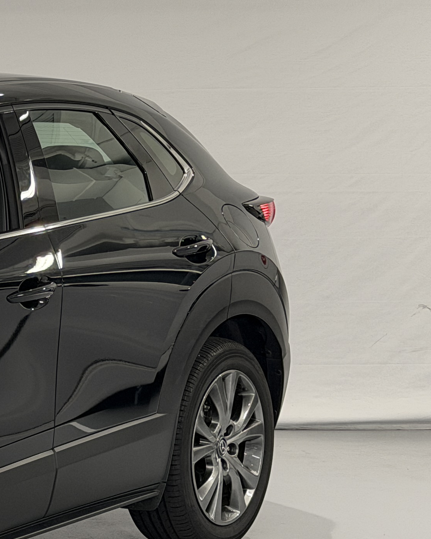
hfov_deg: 10.7
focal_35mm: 136
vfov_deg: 14.2
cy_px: 257
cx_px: -318
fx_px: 2169
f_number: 1.78
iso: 200
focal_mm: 6.76
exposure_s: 1/60
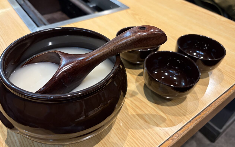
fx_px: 179
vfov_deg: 44.5
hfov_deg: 66.5
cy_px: 70
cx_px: 116
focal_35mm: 28
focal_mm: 5.96
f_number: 1.6
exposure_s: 1/50
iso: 250
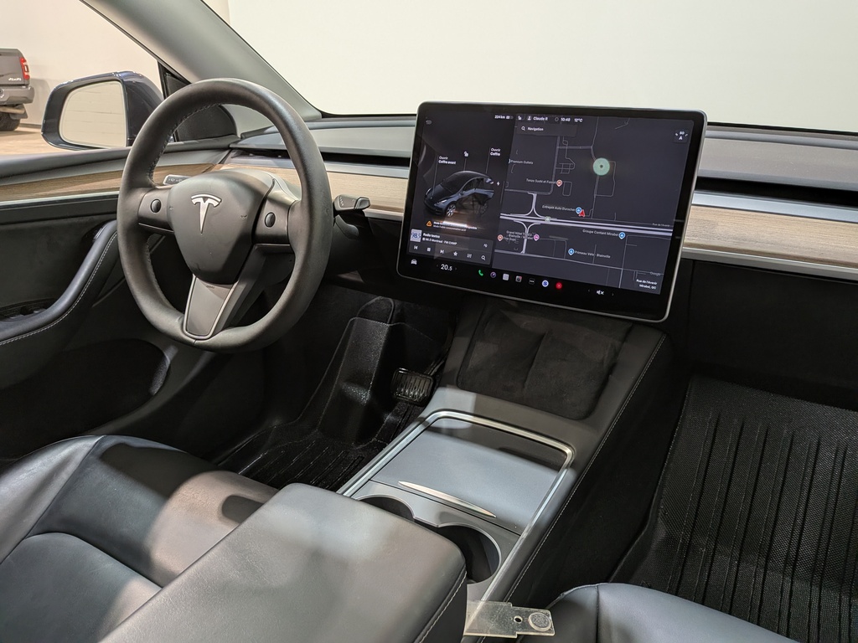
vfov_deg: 56.8
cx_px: 429
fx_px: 595
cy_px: 322
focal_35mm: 24
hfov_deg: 71.6
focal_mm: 4.53
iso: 43
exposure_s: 1/24
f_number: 1.7
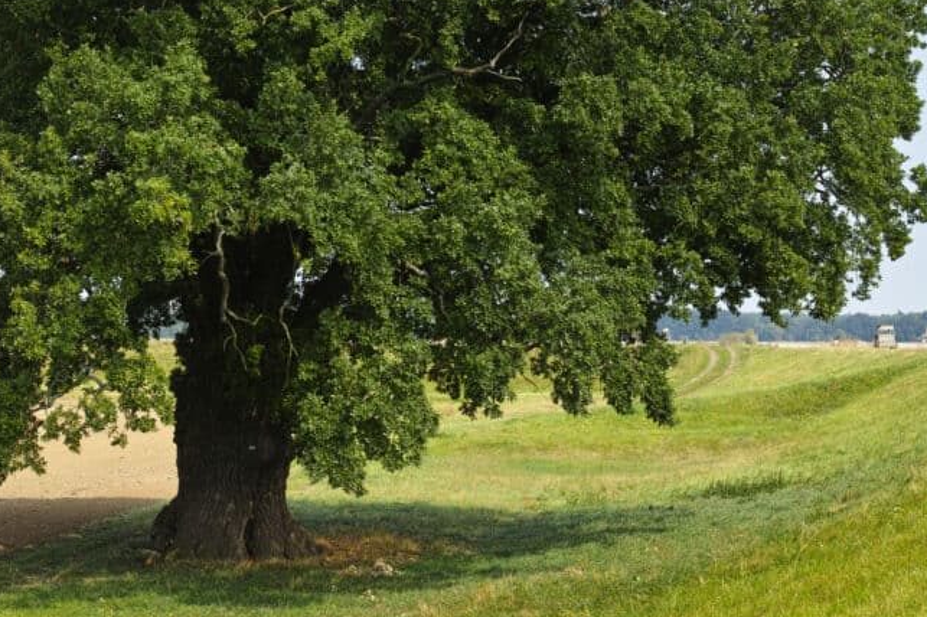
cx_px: 356
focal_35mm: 98
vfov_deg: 13.9
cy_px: 102
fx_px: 2522
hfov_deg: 20.8
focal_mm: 30
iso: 100
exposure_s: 1/250
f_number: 6.3
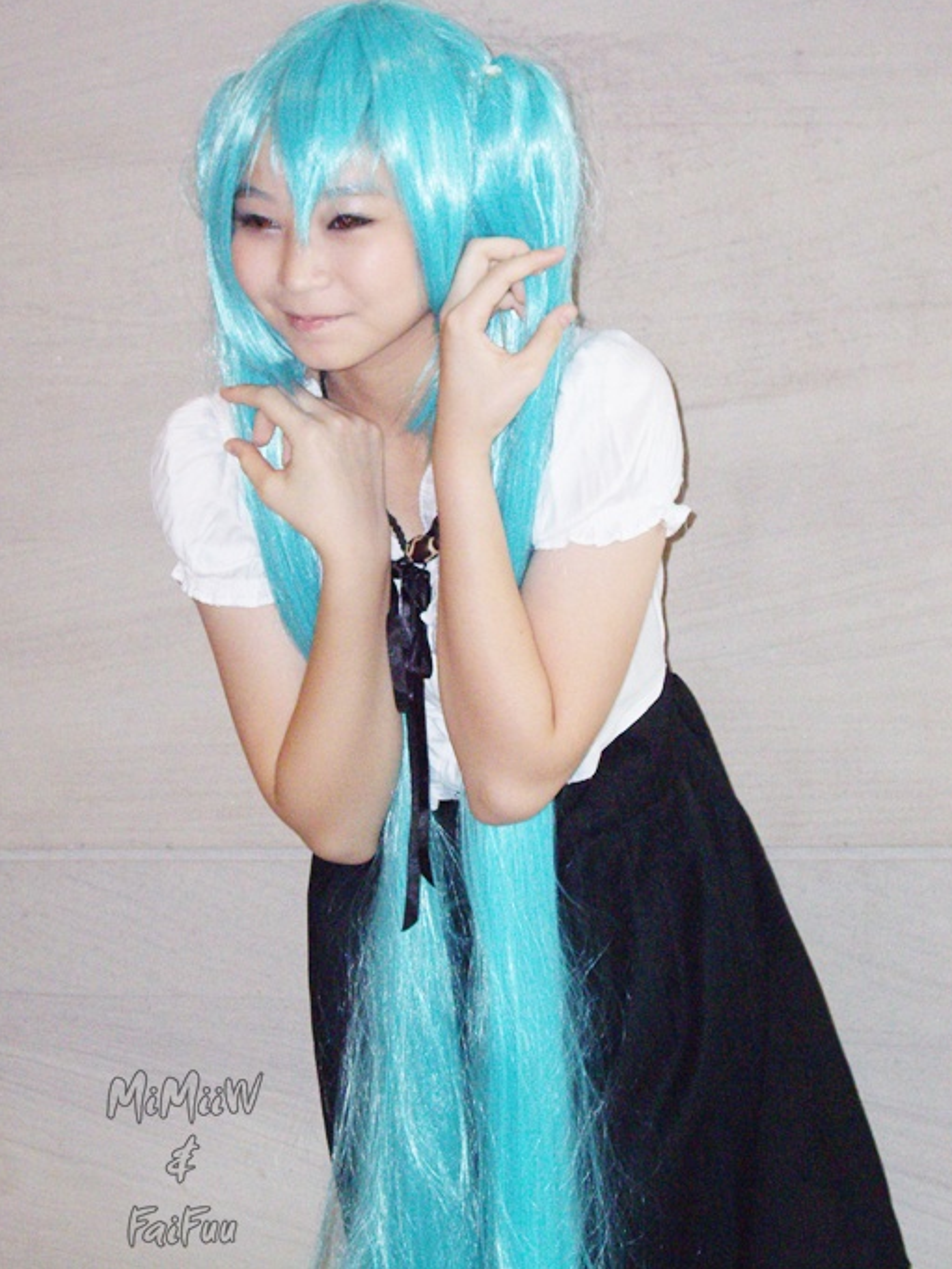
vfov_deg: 20.9
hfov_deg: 15.7
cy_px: 626
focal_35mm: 94
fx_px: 3446
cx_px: 483
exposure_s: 1/100
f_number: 4.8
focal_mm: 19.4
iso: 400
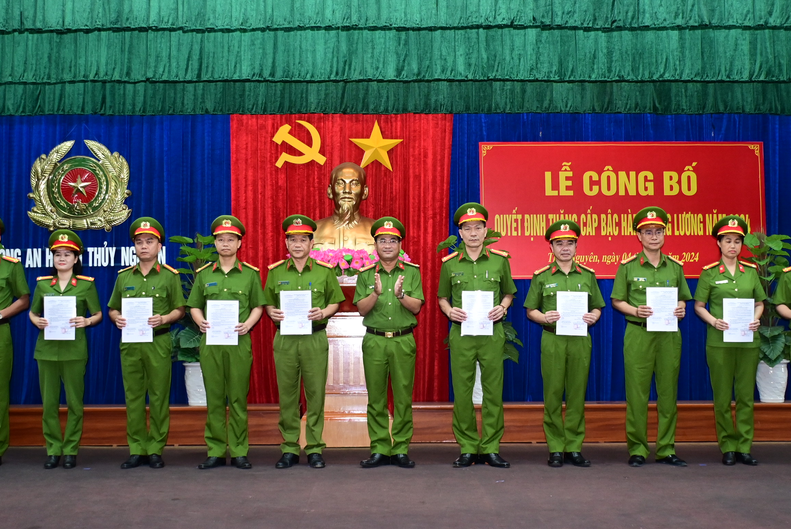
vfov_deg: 29.3
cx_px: 395
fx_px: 1011
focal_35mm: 46
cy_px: 243
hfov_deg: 42.7
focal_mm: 24
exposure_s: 1/200
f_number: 4.5
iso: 1600
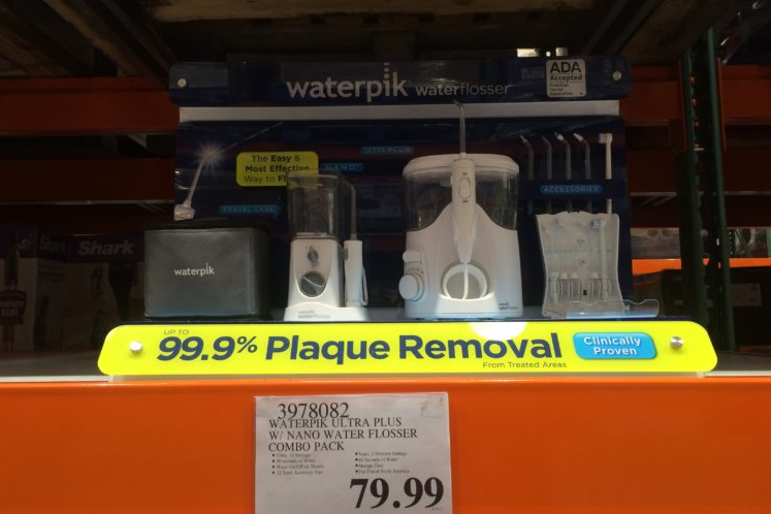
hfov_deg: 60.3
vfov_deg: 42.3
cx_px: 383
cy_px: 236
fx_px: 664
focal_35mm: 31
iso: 80
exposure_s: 1/30
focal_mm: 4.15
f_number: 2.2
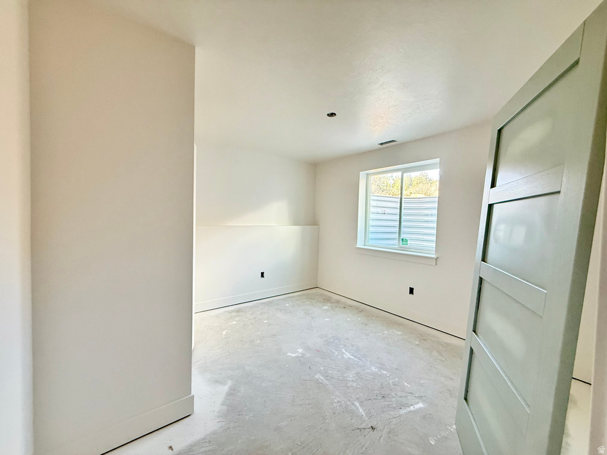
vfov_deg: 85.7
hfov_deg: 102.1
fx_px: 245
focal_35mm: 14
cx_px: 304
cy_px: 228
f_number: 2.2
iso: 320
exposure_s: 1/63
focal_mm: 2.22
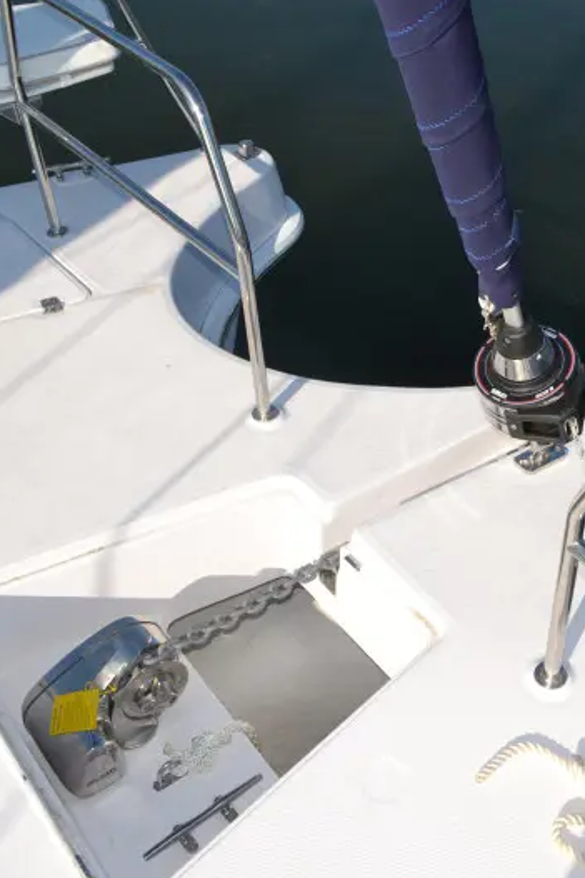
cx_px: 465
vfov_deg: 47.4
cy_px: 439
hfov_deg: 31.8
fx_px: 1000
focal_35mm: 41
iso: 100
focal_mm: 18
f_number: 10
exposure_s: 1/200
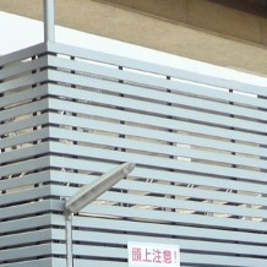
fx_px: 1274
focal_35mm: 146
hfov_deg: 11.9
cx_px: 59
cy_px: 317
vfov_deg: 11.7
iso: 100
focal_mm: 4.4
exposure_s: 1/200
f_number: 2.8
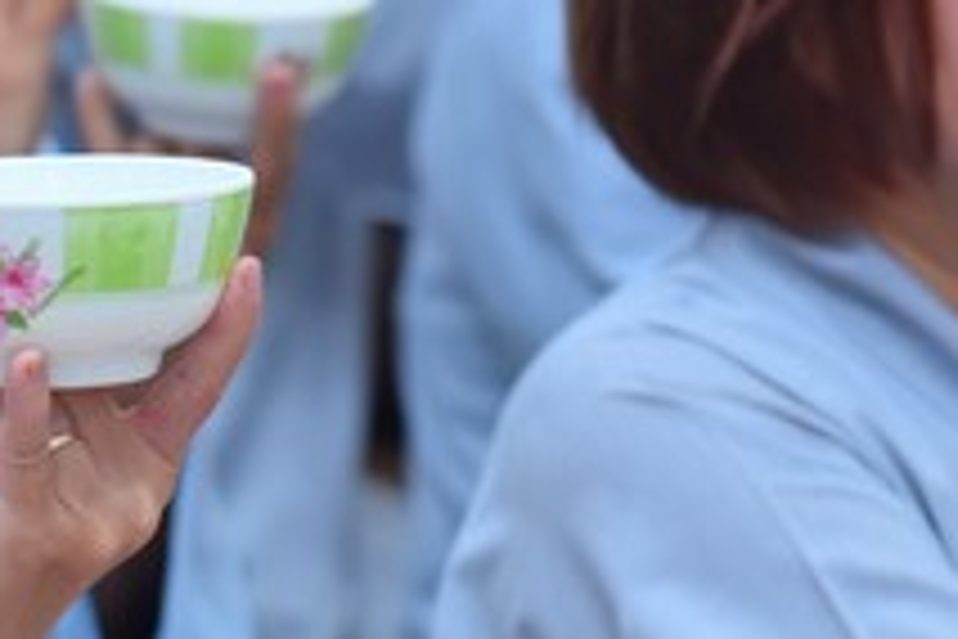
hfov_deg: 6.1
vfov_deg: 4.1
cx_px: -99
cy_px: 328
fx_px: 8941
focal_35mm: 336
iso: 1000
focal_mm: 110
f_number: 5
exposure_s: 1/160
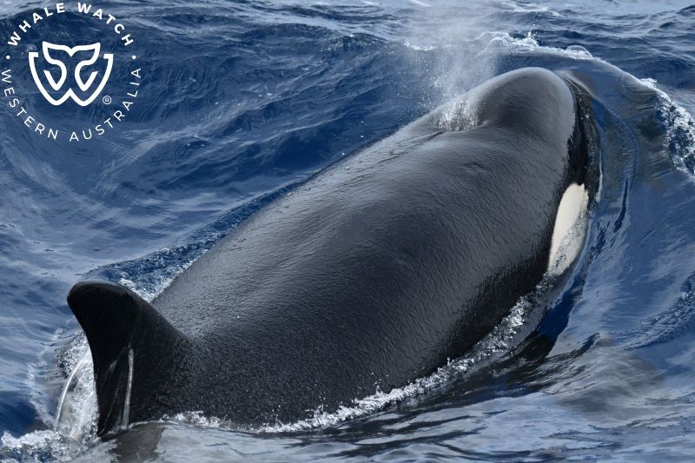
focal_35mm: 200
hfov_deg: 10.3
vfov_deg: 6.9
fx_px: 3860
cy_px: 232
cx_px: 348
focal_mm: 200
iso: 1600
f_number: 5.3
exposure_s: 1/8000
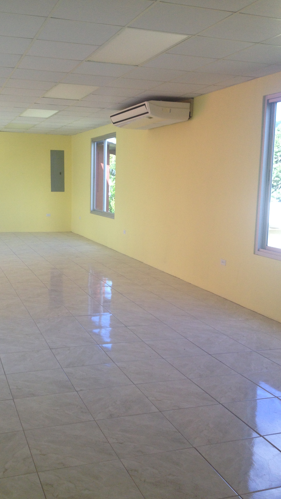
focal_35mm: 39
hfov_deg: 30.3
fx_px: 517
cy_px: 254
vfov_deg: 51.6
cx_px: 100
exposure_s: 1/120
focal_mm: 4.28
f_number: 2.4
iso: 80
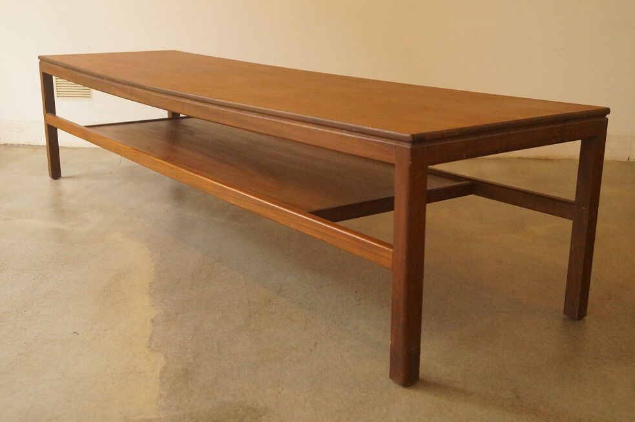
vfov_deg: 31.8
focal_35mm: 42
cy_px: 211
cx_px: 318
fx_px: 740
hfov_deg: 46.4
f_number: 6.3
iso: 3200
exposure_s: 1/60
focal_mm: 28
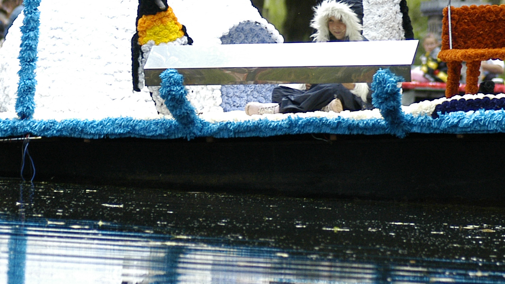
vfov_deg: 2.8
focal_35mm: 439
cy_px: 5
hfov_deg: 4.9
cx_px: 129
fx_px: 5878
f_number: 4
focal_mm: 116
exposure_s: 1/320
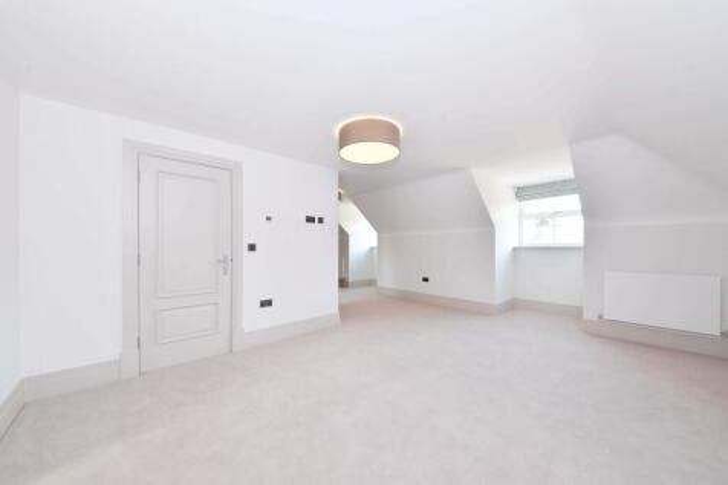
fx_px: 243
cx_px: 364
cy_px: 242
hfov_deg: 112.6
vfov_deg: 90.0
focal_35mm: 12
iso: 250
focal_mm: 12
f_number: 6.3
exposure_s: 1/40
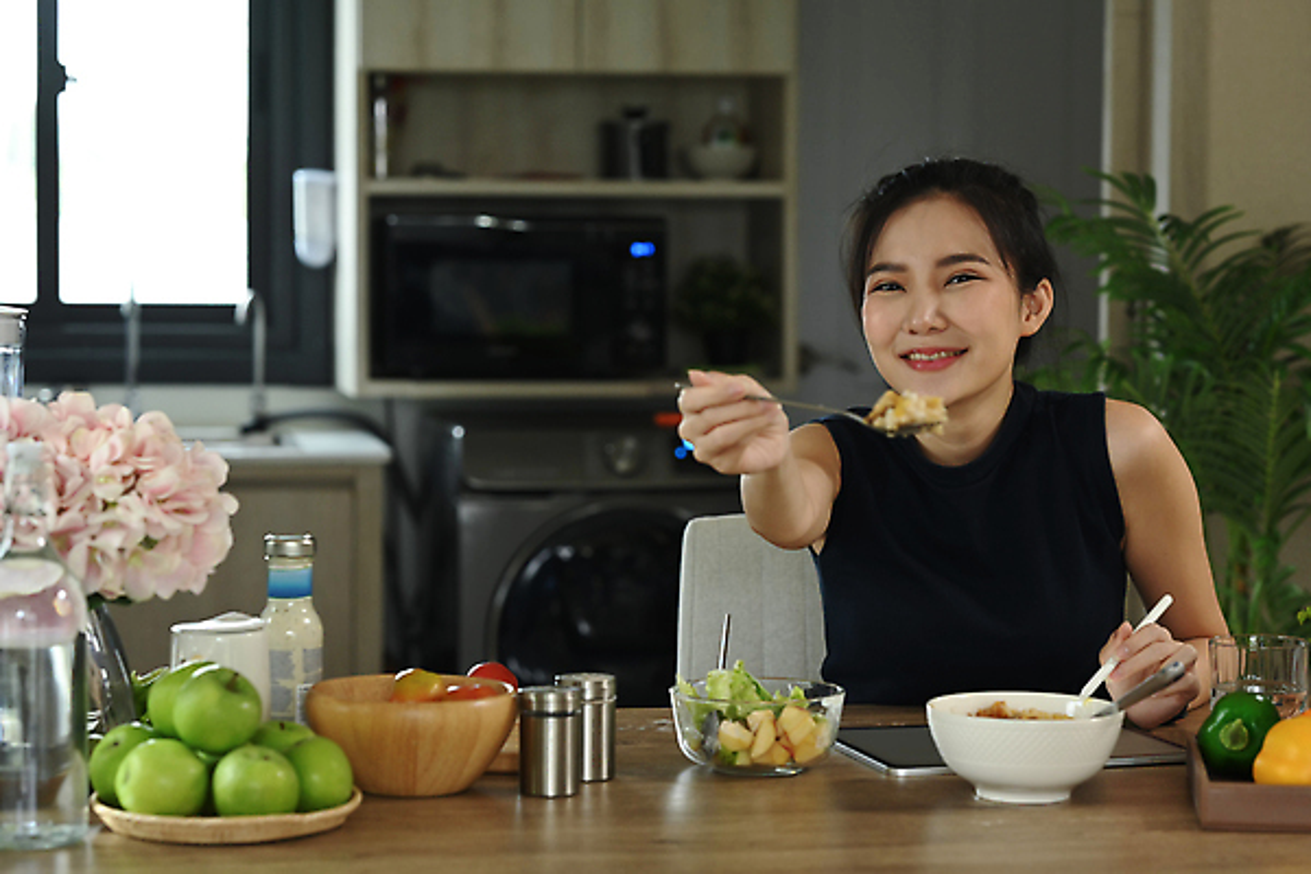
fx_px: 3095
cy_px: 437
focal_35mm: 85
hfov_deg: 23.9
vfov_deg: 16.1
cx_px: 656
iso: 500
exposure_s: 1/60
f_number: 4
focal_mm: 85
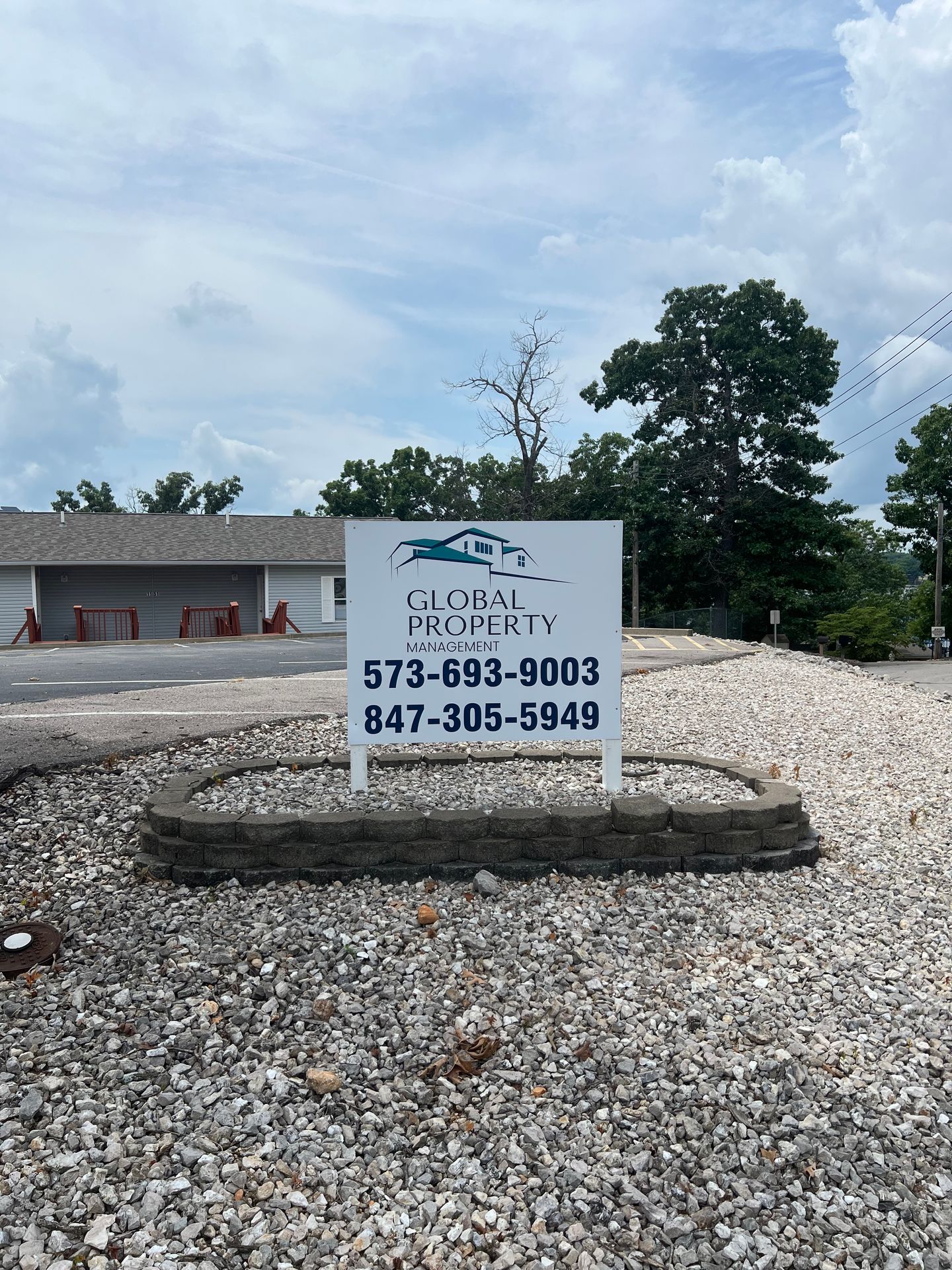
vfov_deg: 67.3
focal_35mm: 26
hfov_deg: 53.1
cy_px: 635
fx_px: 953
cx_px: 476
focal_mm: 5.7
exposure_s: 1/6211
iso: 50
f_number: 1.5
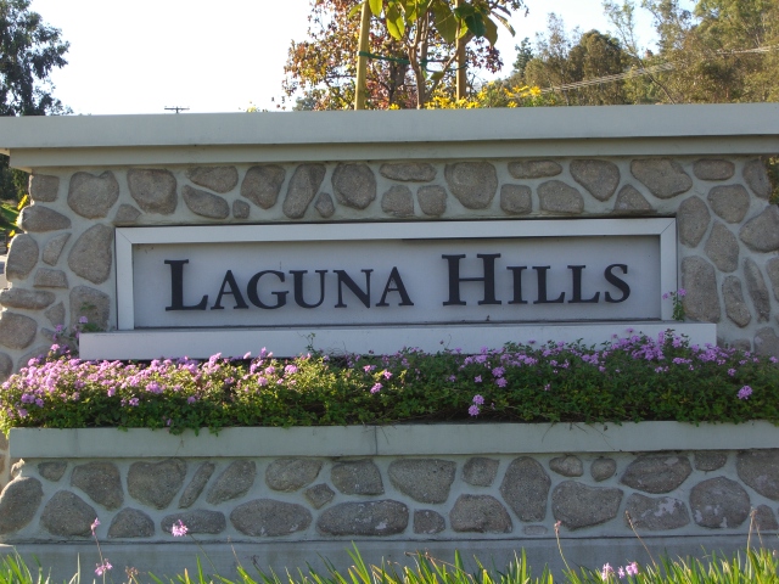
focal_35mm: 68
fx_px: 1530
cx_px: 390
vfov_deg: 21.6
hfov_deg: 28.6
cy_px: 292
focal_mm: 14.2
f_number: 4
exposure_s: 1/250
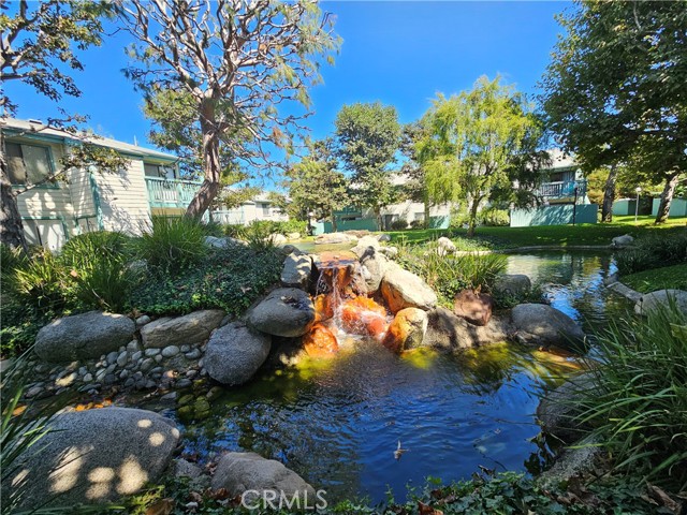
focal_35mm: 13
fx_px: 258
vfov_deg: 89.9
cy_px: 258
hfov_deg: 106.2
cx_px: 344
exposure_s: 1/435
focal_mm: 2.2
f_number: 2.2
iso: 50
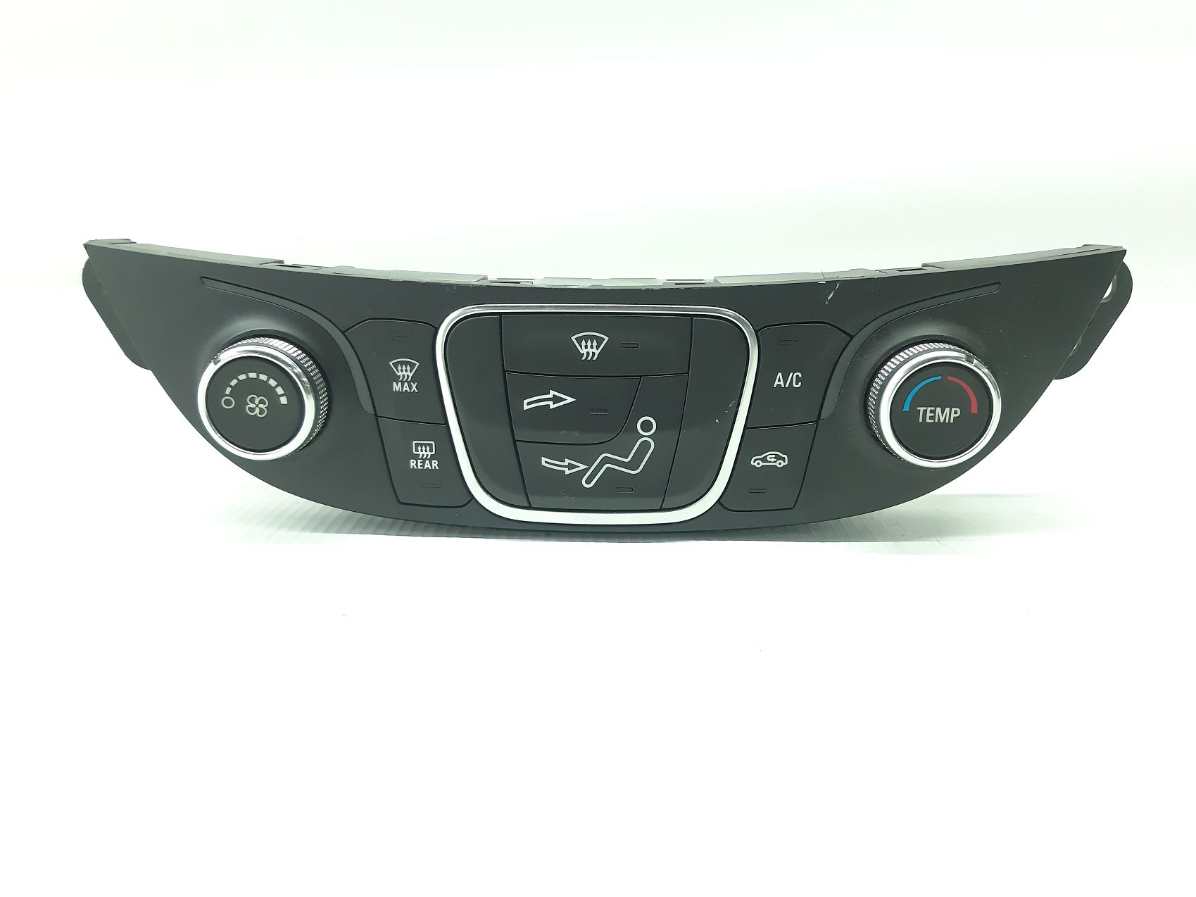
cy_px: 448
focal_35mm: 27
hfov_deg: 65.3
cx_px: 598
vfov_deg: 51.3
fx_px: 933
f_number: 1.7
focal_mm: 3.93
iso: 250
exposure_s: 1/50
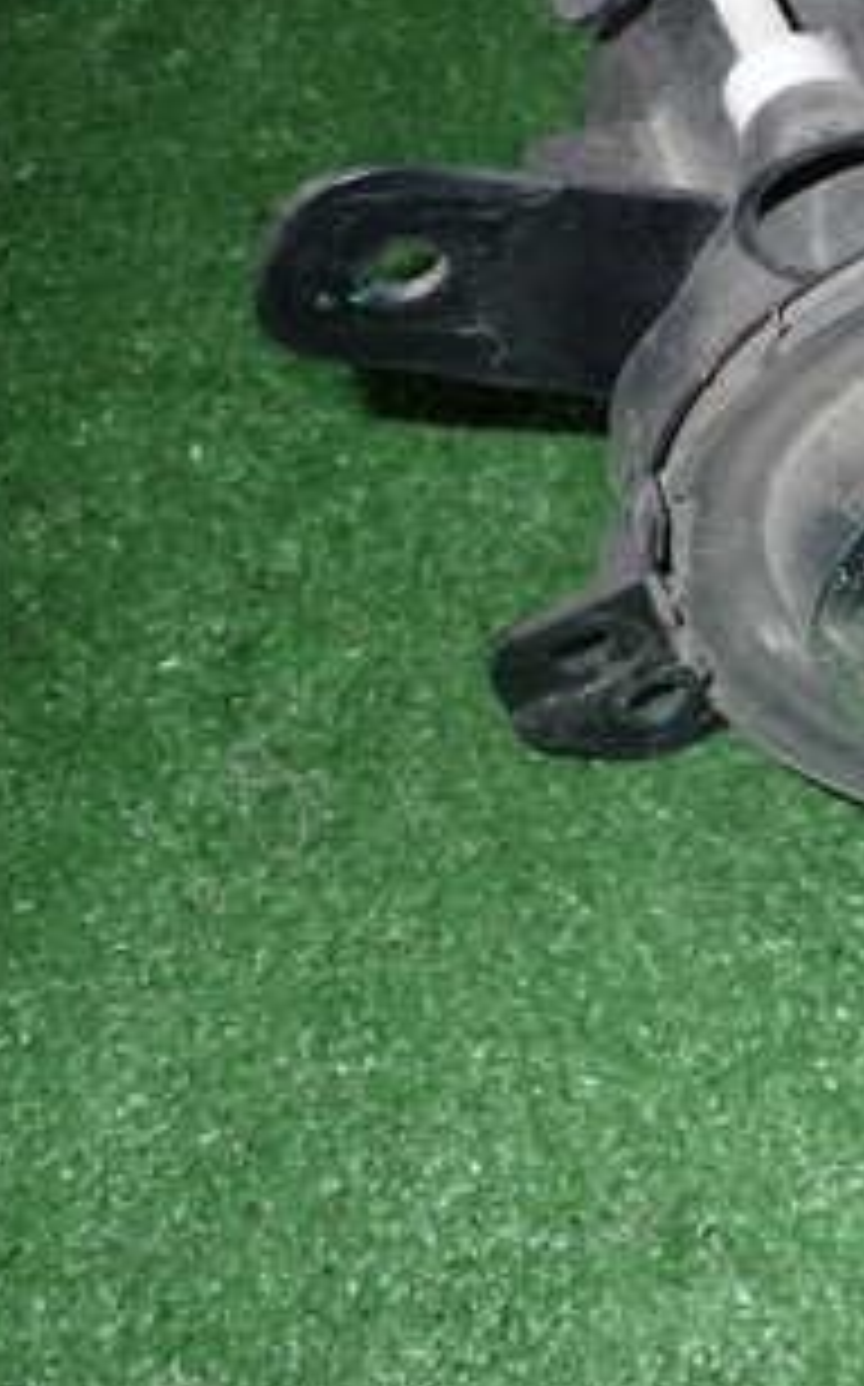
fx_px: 2340
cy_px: 414
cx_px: 1215
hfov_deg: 18.9
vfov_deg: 32.6
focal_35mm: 62
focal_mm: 5.4
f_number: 6.3
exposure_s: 1/30
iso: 200
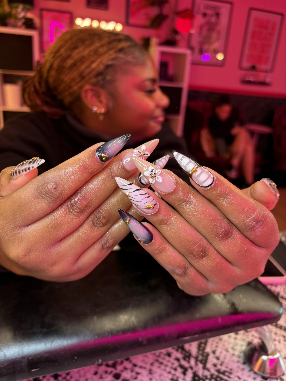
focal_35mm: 26
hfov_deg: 53.1
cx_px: 143
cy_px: 190
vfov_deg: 67.3
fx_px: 286
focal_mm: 5.96
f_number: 1.6
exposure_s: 1/59
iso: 125
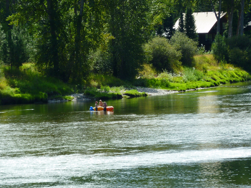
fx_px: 1936
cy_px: 97
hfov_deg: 7.4
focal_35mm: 267
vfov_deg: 5.6
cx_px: 119
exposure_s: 1/125
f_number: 5.9
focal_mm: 36
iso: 80
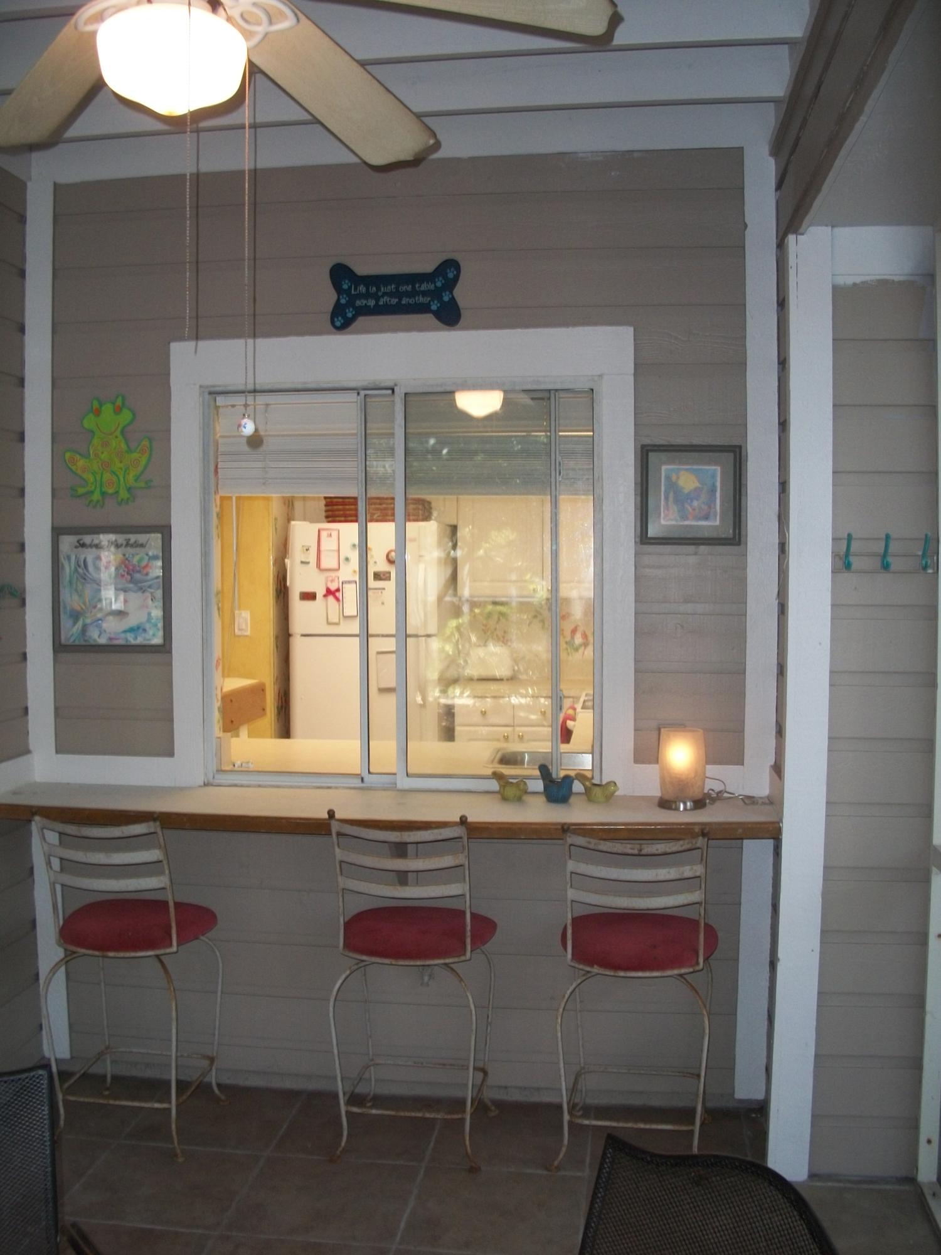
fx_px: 1269
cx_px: 470
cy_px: 628
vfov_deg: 52.6
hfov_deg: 40.7
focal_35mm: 35
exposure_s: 1/30
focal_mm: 6.3
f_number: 3.1
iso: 160
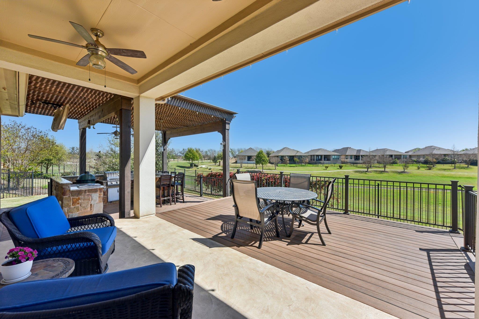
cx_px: 240
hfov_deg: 104.3
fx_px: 186
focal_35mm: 14
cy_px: 160
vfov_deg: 81.2
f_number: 8
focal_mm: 14
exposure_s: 1/400
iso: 100
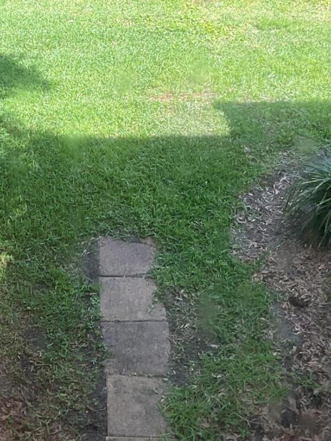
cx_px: 69
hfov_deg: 18.7
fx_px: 994
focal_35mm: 78
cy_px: 65
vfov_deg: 24.5
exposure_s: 1/141
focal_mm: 3
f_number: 1.8
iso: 16
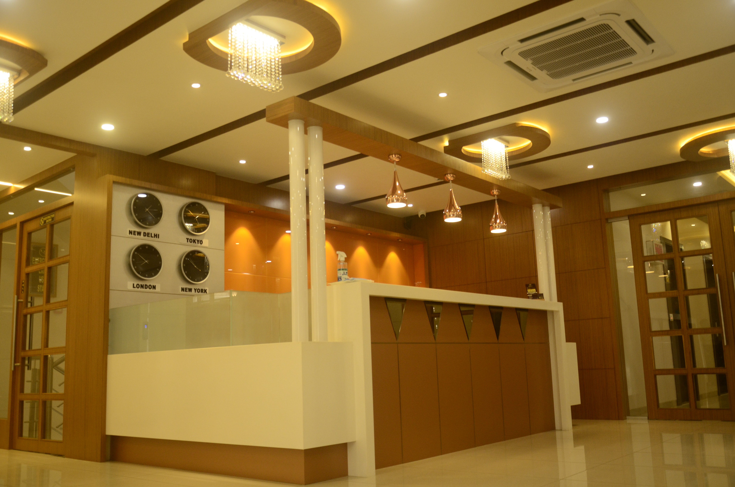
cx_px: 368
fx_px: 642
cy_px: 244
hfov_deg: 59.6
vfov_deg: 41.5
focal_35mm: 32
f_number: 4
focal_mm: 21
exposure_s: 1/50
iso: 640
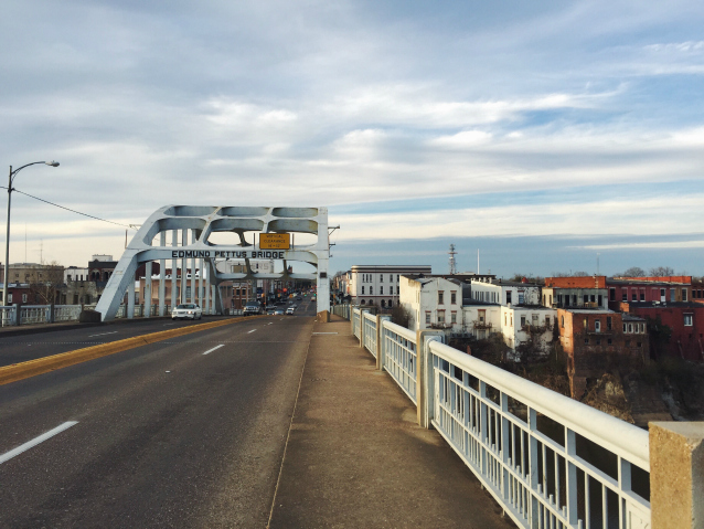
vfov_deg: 48.3
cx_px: 352
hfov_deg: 61.6
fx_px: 590
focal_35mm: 29
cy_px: 264
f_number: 2.2
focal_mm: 4.15
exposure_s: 1/648
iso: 32
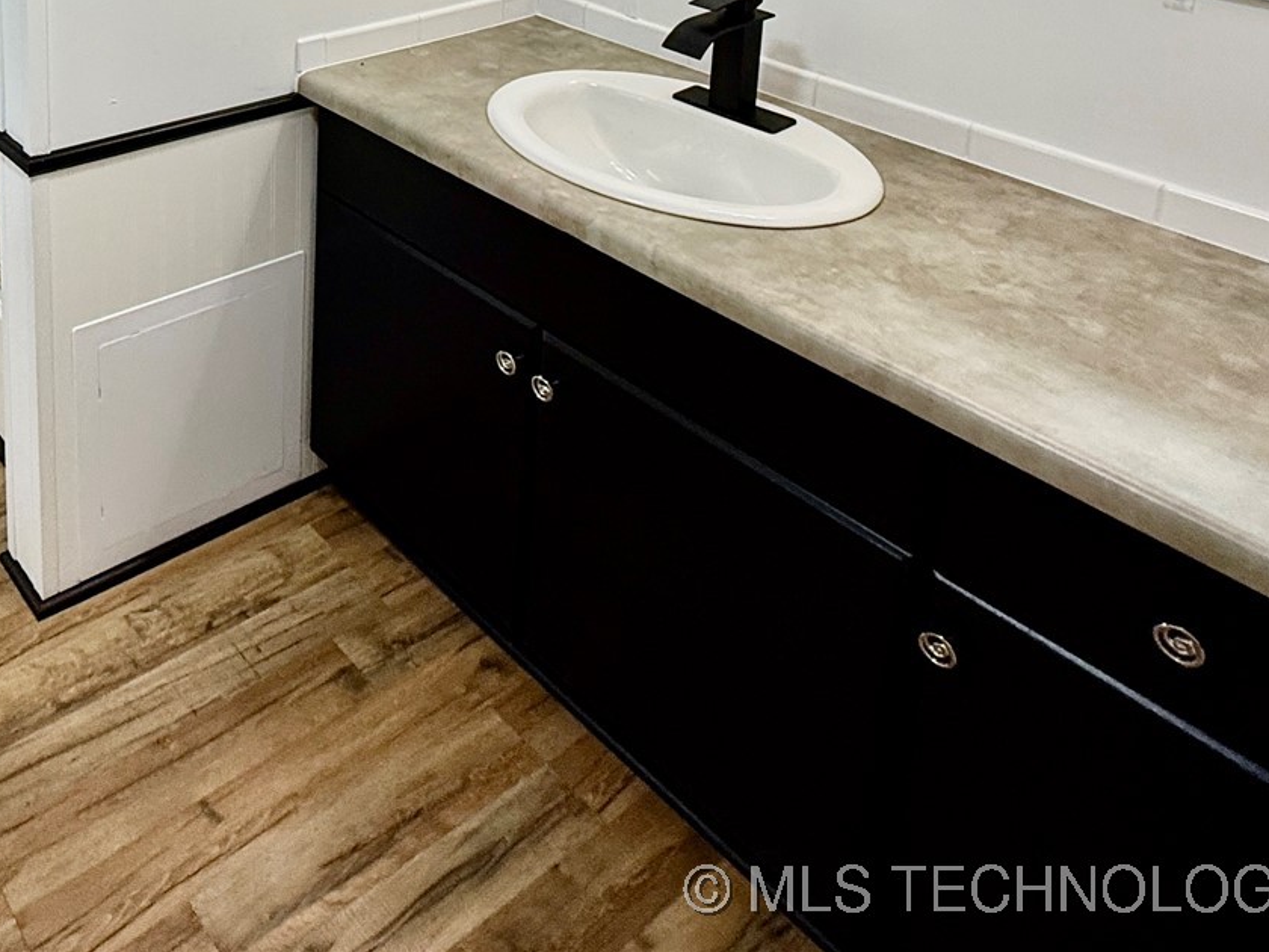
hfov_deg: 51.2
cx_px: 162
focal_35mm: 32
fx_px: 1173
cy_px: -134
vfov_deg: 36.3
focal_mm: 2.22
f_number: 2.2
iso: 125
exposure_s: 1/120
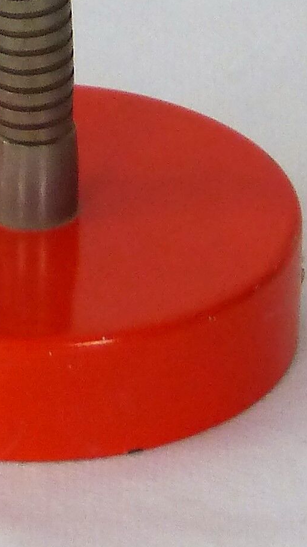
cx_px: 0
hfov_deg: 2.2
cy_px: -632
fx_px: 8037
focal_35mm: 555
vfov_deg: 3.8
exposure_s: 1/160
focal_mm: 19.2
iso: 200
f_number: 2.8
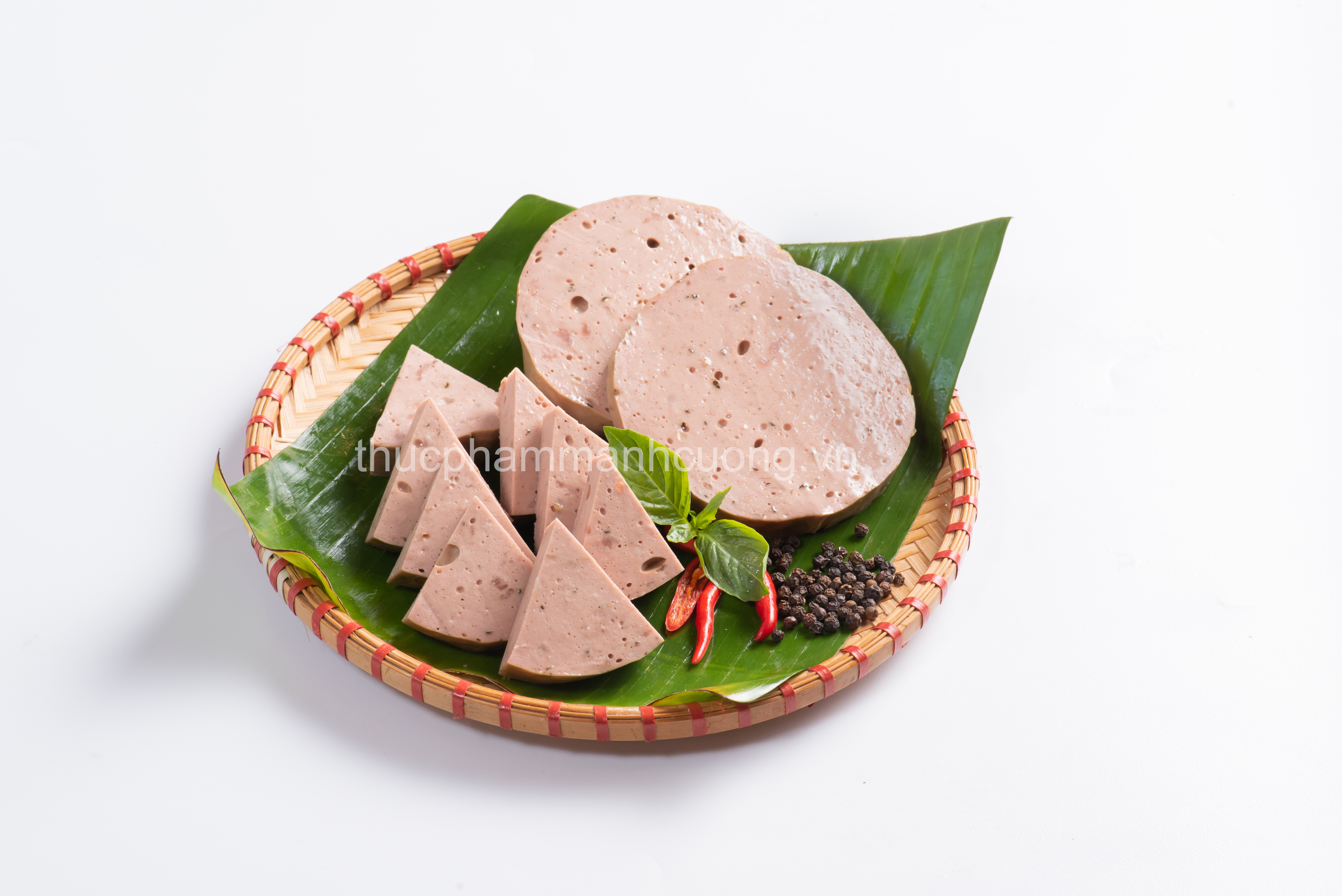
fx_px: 3729
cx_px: 671
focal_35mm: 100
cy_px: 448
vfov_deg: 13.7
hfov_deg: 20.4
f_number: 16
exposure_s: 1/100
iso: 500
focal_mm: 100
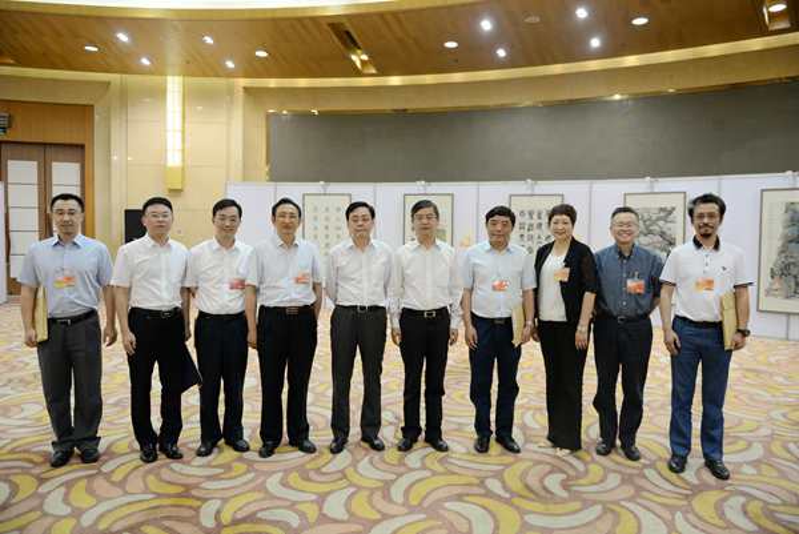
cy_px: 267
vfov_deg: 53.2
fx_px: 533
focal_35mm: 24
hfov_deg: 73.7
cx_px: 400
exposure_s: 1/25
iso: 100
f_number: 2.8
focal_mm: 24
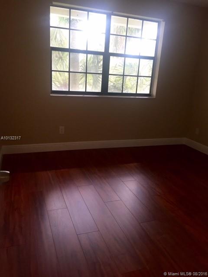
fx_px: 232
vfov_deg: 61.7
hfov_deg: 48.2
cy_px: 138
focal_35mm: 29
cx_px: 104
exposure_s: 1/30
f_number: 2.2
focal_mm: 4.15
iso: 50
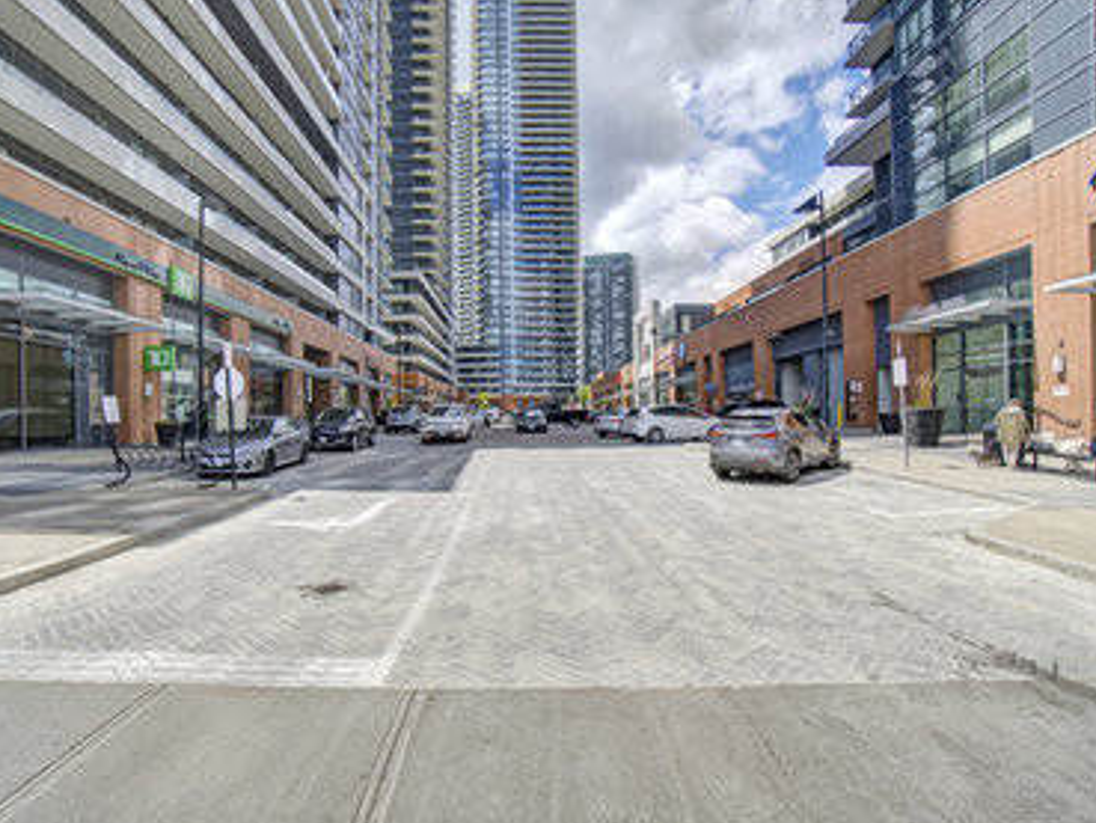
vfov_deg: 74.7
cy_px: 422
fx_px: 538
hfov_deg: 91.0
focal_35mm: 17
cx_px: 542
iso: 100
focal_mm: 10
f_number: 8
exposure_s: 1/250
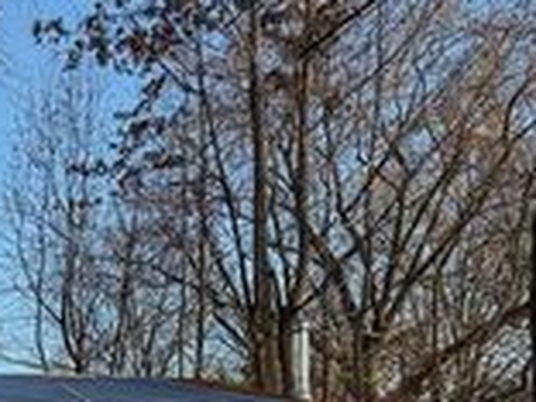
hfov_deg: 21.1
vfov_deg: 17.1
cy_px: 624
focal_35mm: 77
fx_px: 1192
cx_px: -289
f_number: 1.78
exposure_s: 1/567
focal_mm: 6.76
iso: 80
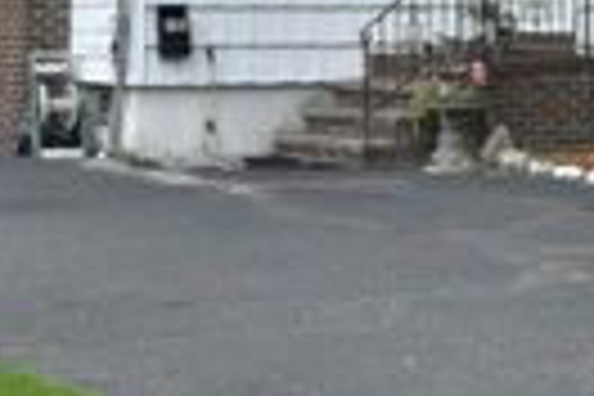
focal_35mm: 129
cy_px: -245
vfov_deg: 10.2
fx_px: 2128
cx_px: 297
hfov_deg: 15.9
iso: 200
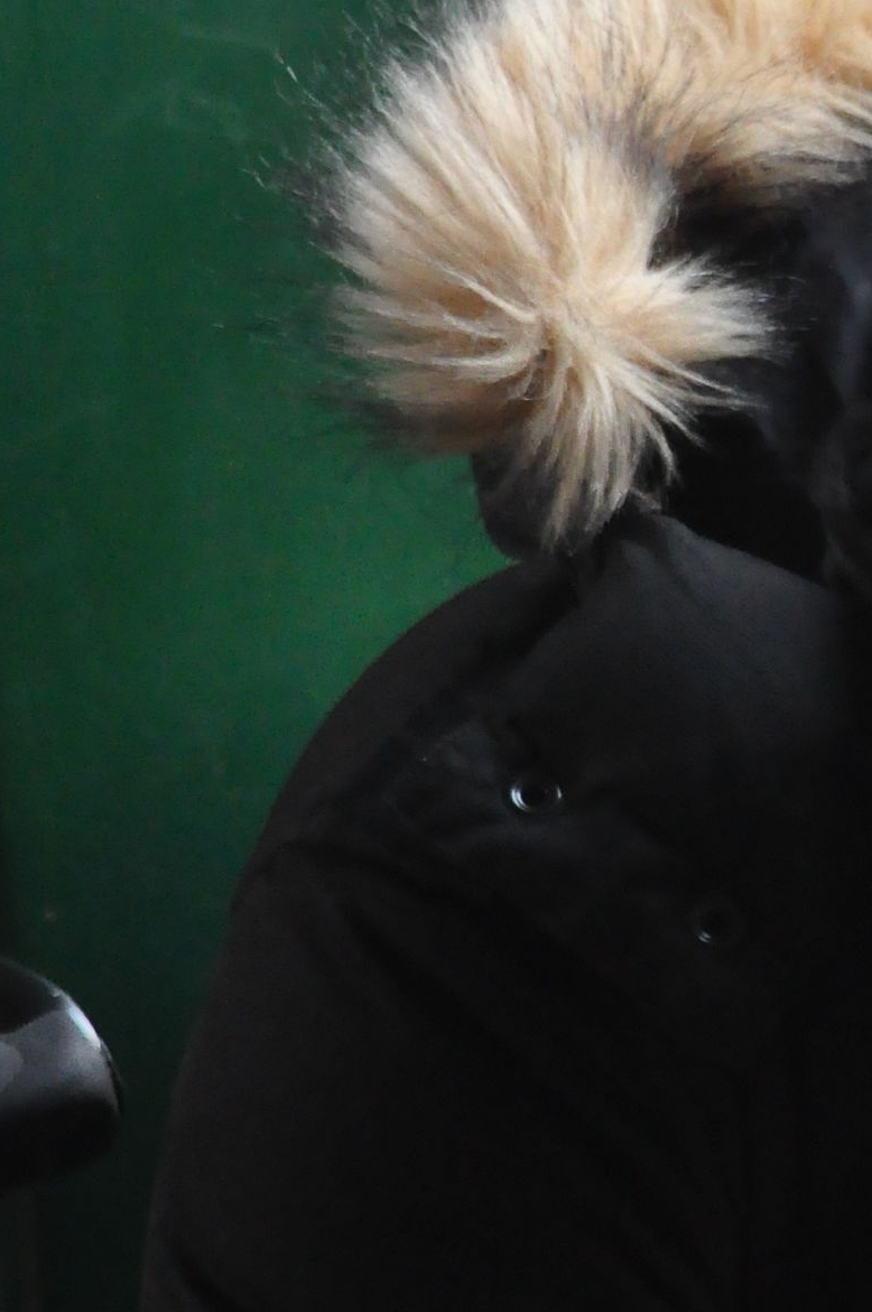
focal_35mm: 269
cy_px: 465
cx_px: 1153
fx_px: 9796
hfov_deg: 5.1
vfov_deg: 7.7
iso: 1600
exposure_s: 1/640
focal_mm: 60
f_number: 5
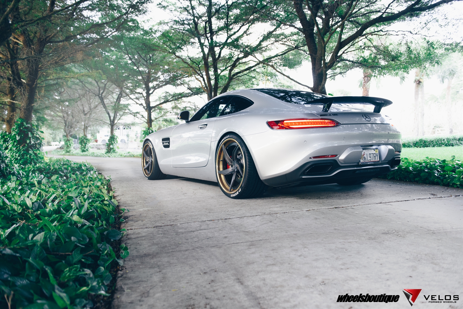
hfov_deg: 63.6
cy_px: 154
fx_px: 373
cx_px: 232
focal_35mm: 29
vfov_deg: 45.0
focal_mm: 29
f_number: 3.5
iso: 1250
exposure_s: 1/60
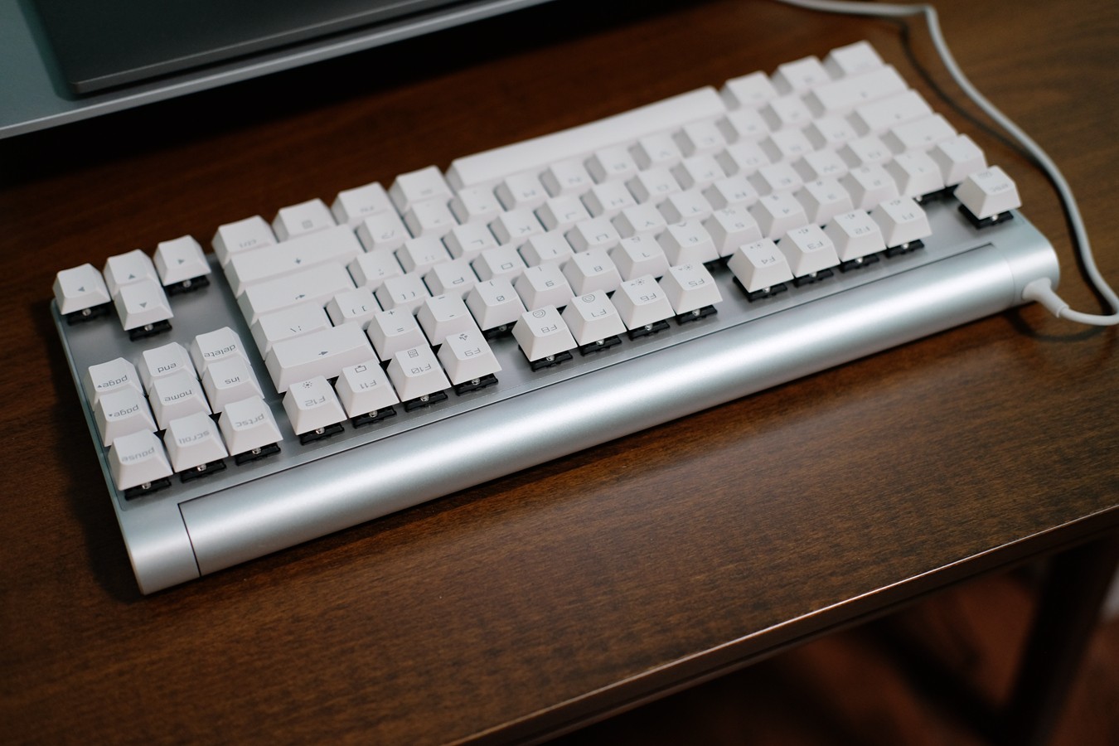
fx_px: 1647
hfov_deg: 37.5
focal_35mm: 53
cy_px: 373
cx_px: 560
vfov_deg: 25.5
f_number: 2
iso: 800
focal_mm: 35
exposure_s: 1/105
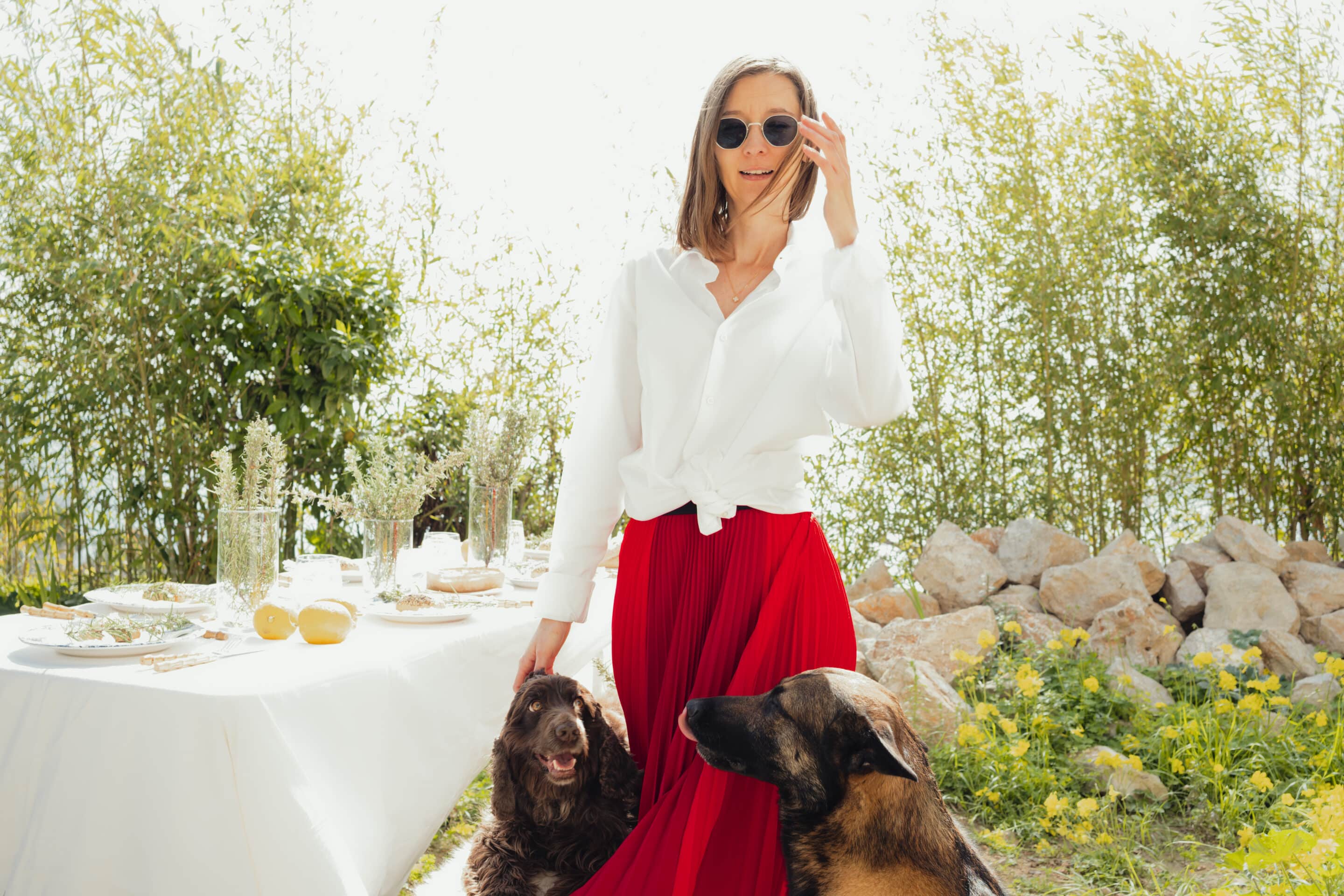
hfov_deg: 54.4
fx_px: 1307
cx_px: 672
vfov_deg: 37.9
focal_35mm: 35
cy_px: 448
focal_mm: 23
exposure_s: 1/120
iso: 80
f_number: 4
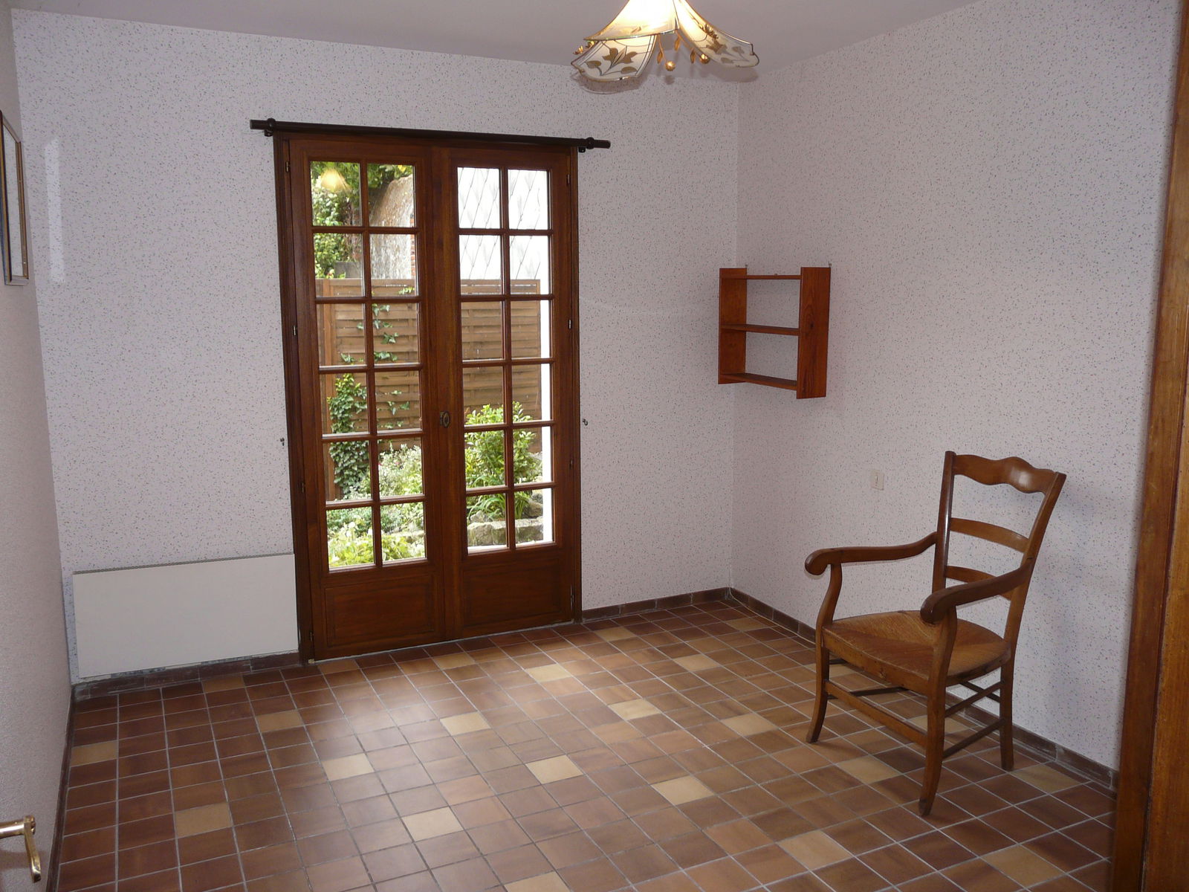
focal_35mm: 28
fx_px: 962
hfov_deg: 63.4
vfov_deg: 49.7
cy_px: 446
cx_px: 594
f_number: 2.8
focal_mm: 4.6
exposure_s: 1/30
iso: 100
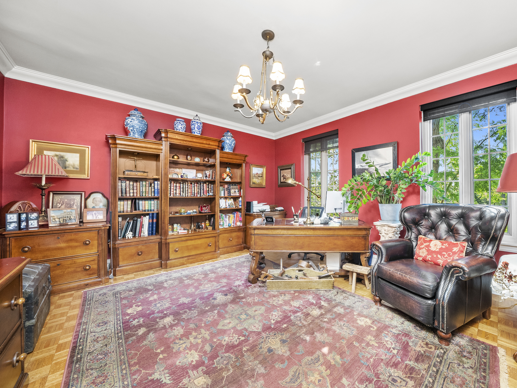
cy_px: 194
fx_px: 194
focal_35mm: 13
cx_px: 285
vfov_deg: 89.9
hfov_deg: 105.8
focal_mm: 12
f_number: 11
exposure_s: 1/2
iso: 1250
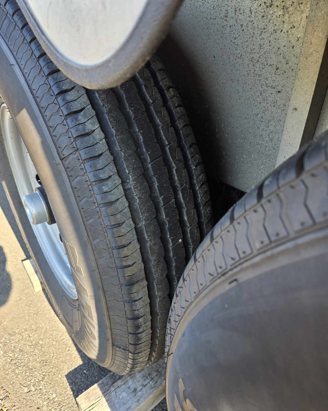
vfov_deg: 70.3
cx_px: 164
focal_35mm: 24
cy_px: 216
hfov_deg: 58.8
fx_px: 291
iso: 25
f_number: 1.8
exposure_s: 1/212
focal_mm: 5.4
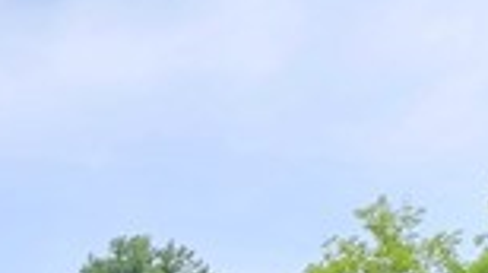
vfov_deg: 6.1
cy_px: 1051
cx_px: -491
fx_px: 2157
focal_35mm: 167
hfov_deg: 11.6
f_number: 1.8
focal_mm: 6.4
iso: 12
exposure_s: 1/222
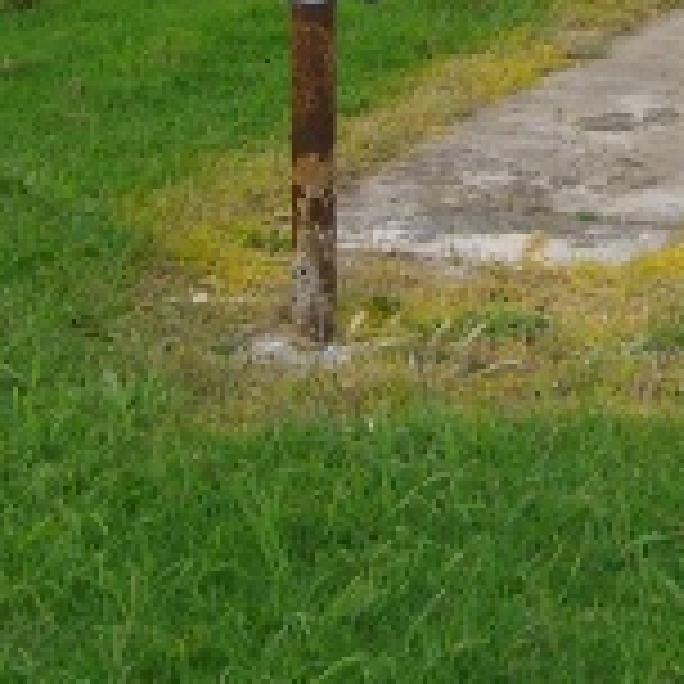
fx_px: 3152
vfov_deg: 12.0
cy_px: -220
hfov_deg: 12.2
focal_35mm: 141
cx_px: 734
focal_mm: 7.9
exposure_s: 1/250
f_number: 2.8
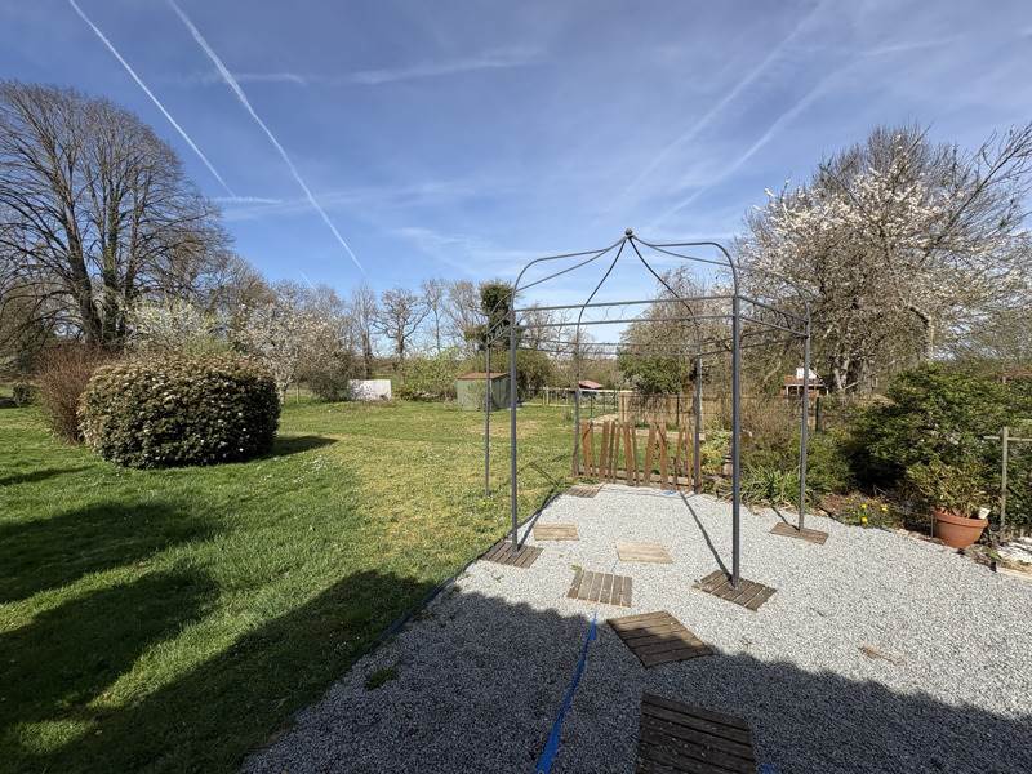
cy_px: 387
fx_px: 417
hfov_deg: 102.1
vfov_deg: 85.7
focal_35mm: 14
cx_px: 516
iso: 50
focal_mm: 2.22
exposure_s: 1/1927
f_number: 2.2
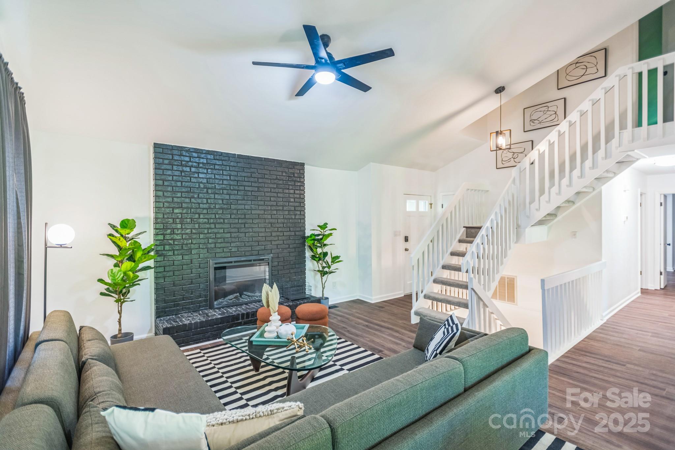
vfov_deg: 70.4
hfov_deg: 93.3
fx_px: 319
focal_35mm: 17
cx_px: 338
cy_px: 225
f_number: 2.8
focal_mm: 17
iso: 500
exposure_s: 1/10
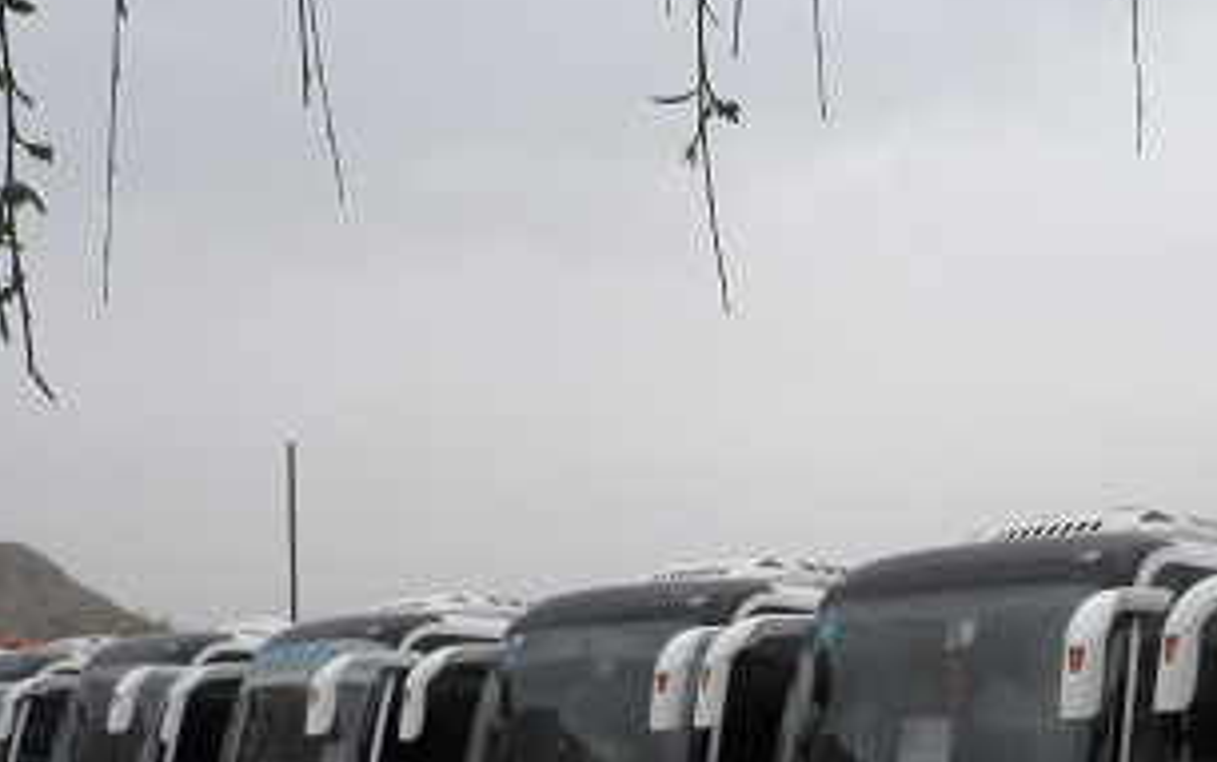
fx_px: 1659
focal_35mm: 50
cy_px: 770
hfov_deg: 40.2
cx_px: 702
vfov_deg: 24.6
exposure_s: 1/180
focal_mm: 4
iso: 80
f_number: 3.2
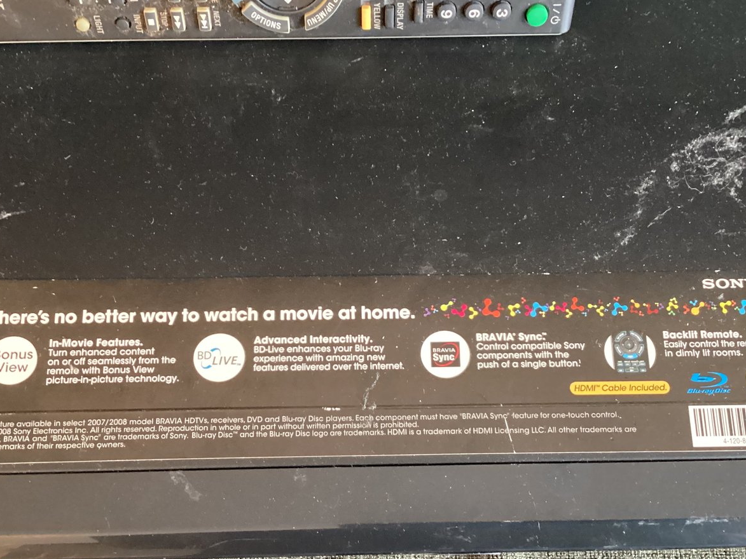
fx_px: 862
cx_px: 371
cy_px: 326
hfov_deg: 46.8
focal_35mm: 40
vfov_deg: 35.9
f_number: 2.4
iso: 640
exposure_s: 1/25
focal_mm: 3.3
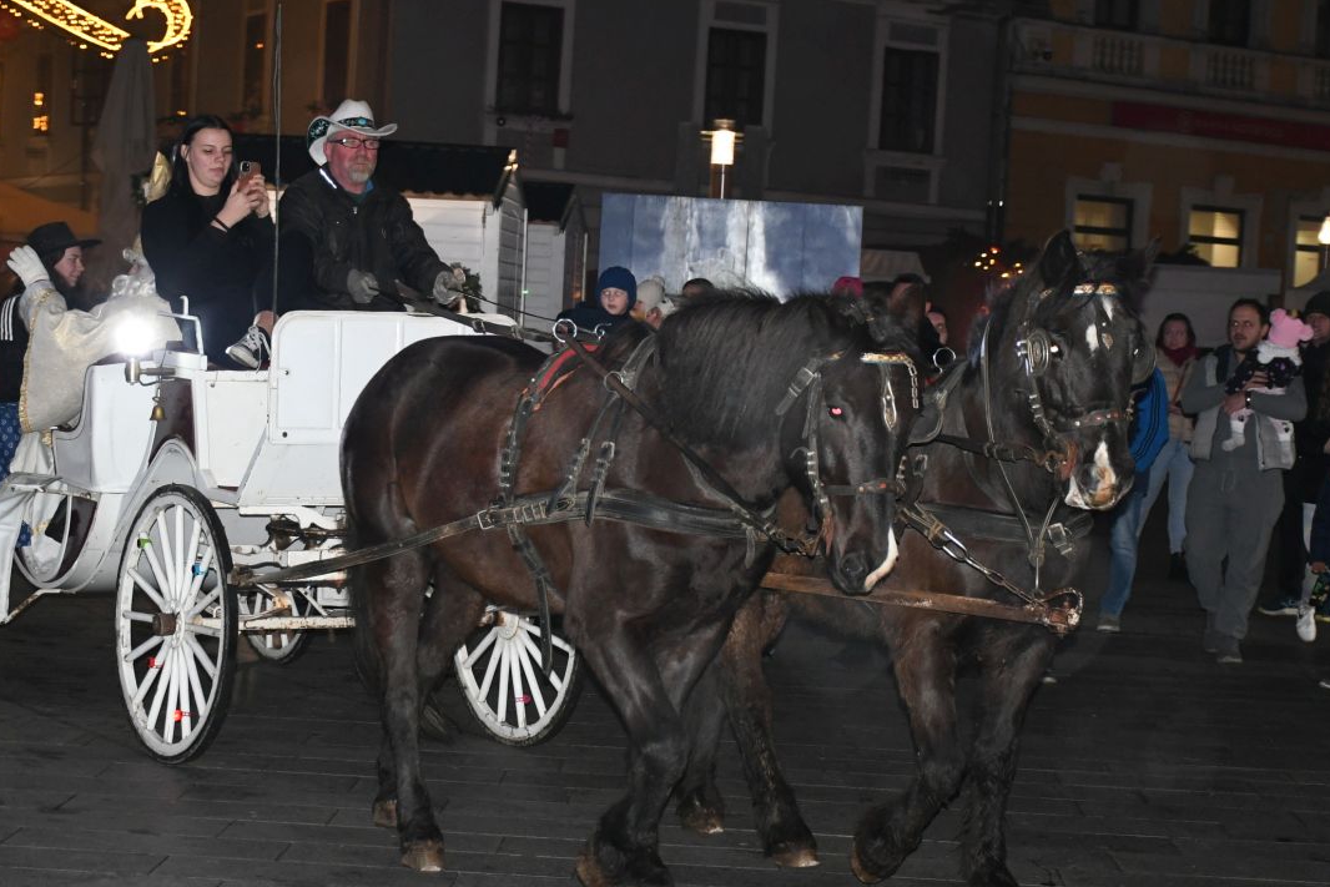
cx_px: 606
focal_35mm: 77
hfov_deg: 26.3
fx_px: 2845
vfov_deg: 17.7
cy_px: 408
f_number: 4.2
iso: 2000
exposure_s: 1/80
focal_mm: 38
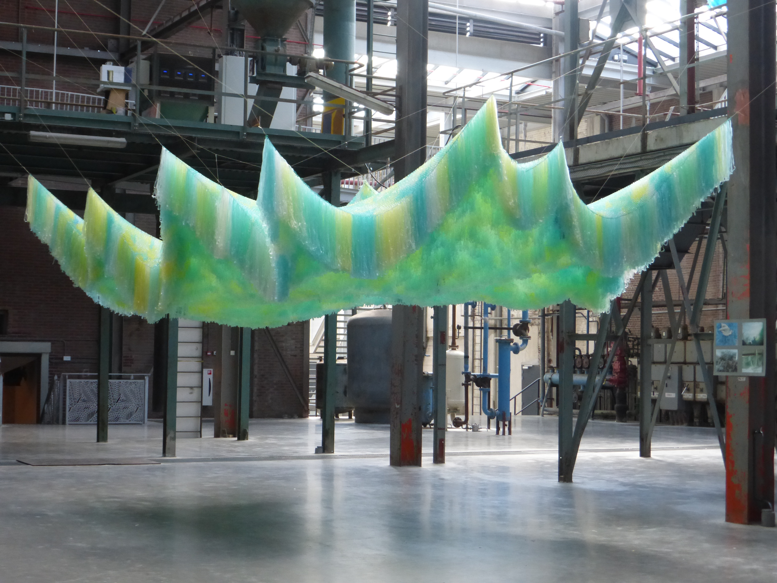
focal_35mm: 65
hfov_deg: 29.8
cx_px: 388
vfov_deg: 22.6
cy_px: 292
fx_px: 1459
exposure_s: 1/50
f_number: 4.8
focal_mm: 11
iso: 400
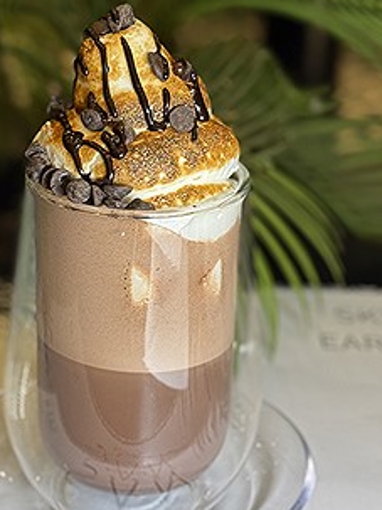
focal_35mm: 95
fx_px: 1399
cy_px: 249
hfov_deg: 15.5
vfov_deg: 20.7
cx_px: 108
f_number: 1.78
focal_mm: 6.76
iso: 125
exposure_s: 1/50
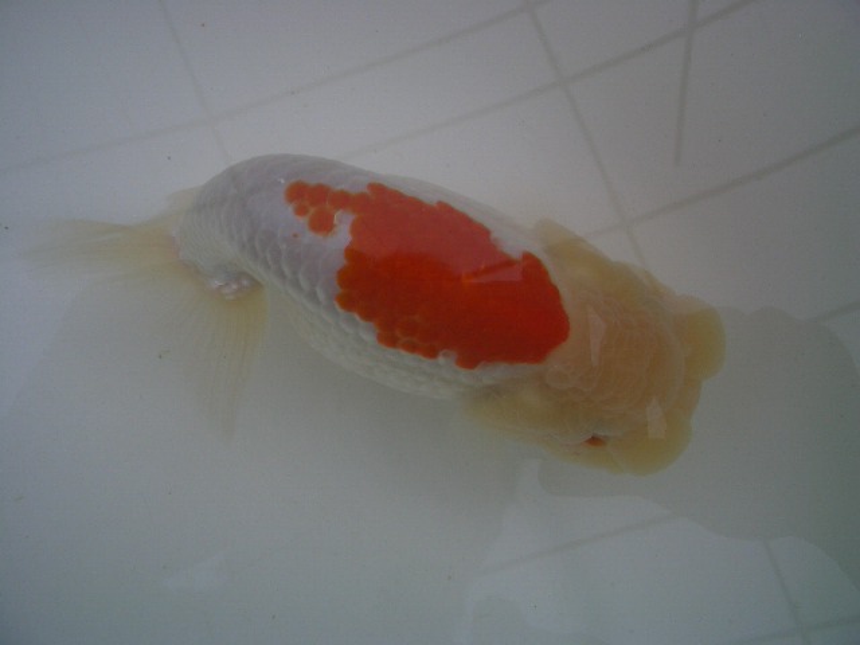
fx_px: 870
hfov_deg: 52.6
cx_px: 430
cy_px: 322
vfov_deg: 40.7
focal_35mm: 35
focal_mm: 5.8
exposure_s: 1/500
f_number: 4.3
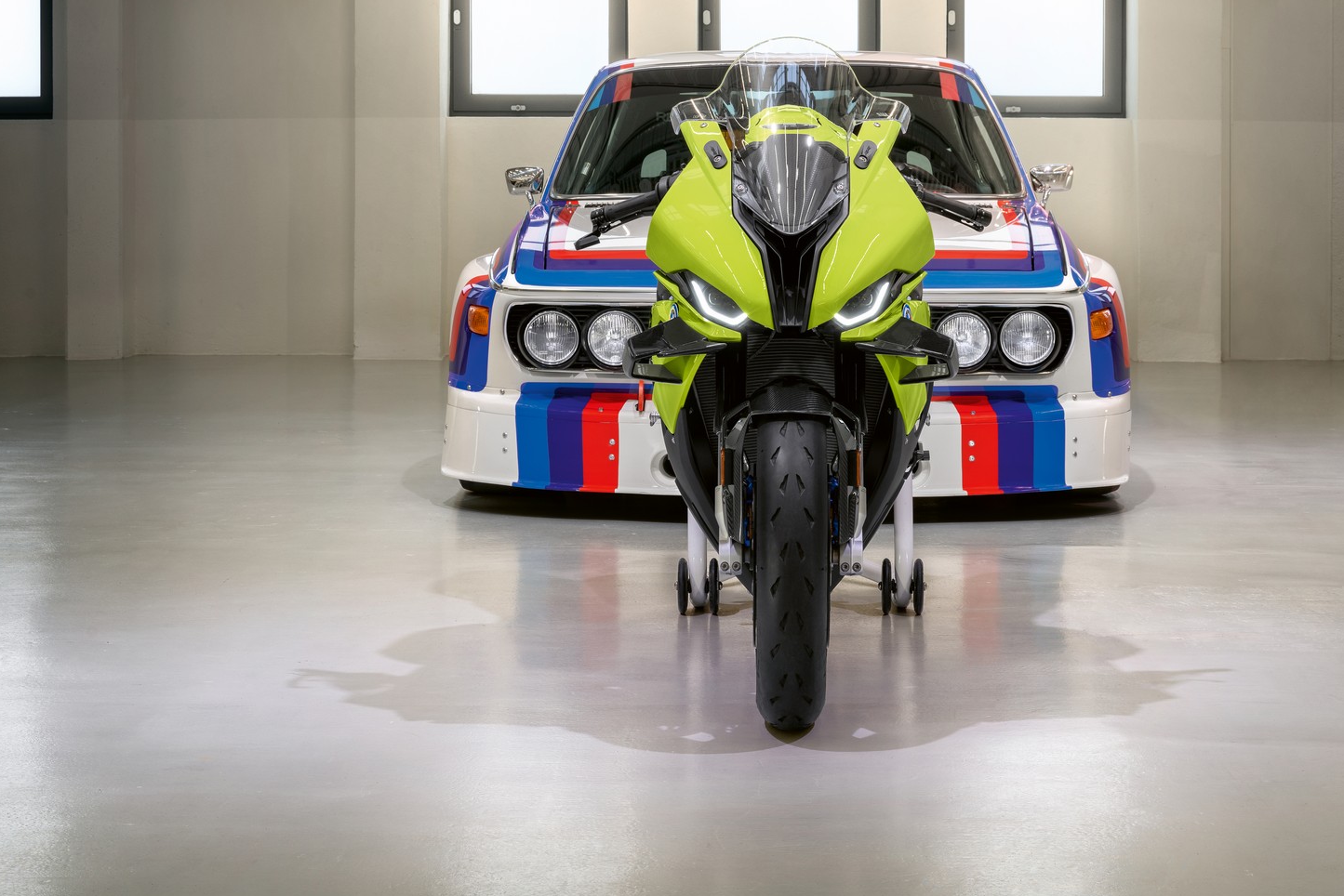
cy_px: 380
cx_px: 799
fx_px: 3323
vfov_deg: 15.4
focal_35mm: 89
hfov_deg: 22.8
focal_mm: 67
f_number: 13
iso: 125
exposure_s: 1/4
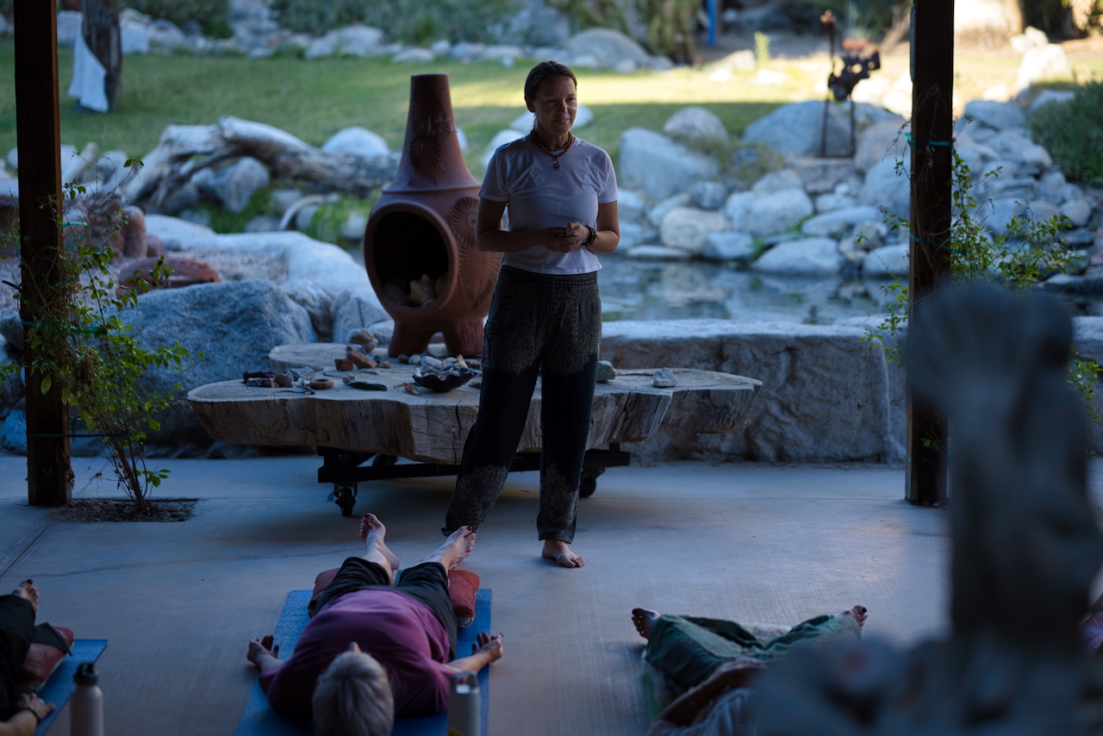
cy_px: 368
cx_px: 552
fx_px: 2605
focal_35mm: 85
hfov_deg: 23.9
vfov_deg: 16.1
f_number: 2
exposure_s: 1/320
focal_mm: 85
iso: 100
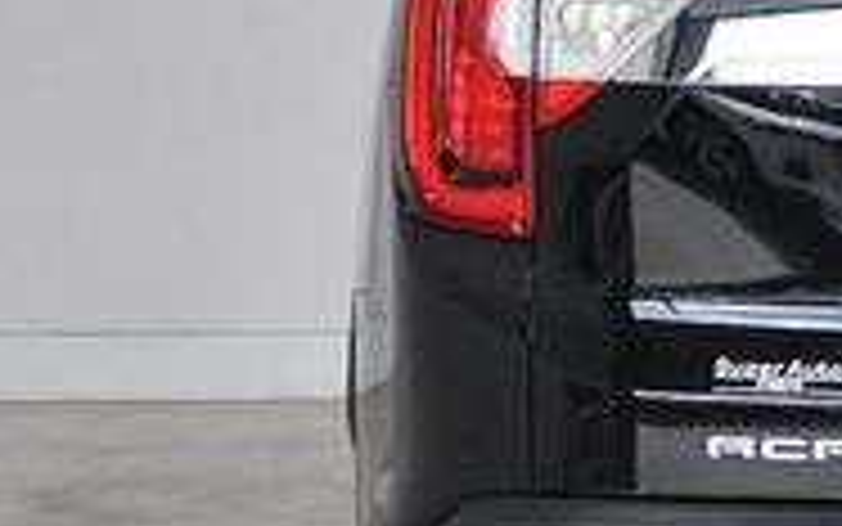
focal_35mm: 178
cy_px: 196
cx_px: 1252
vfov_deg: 7.4
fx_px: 4086
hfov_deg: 11.3
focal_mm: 34
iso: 2500
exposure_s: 1/2500
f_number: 4.5
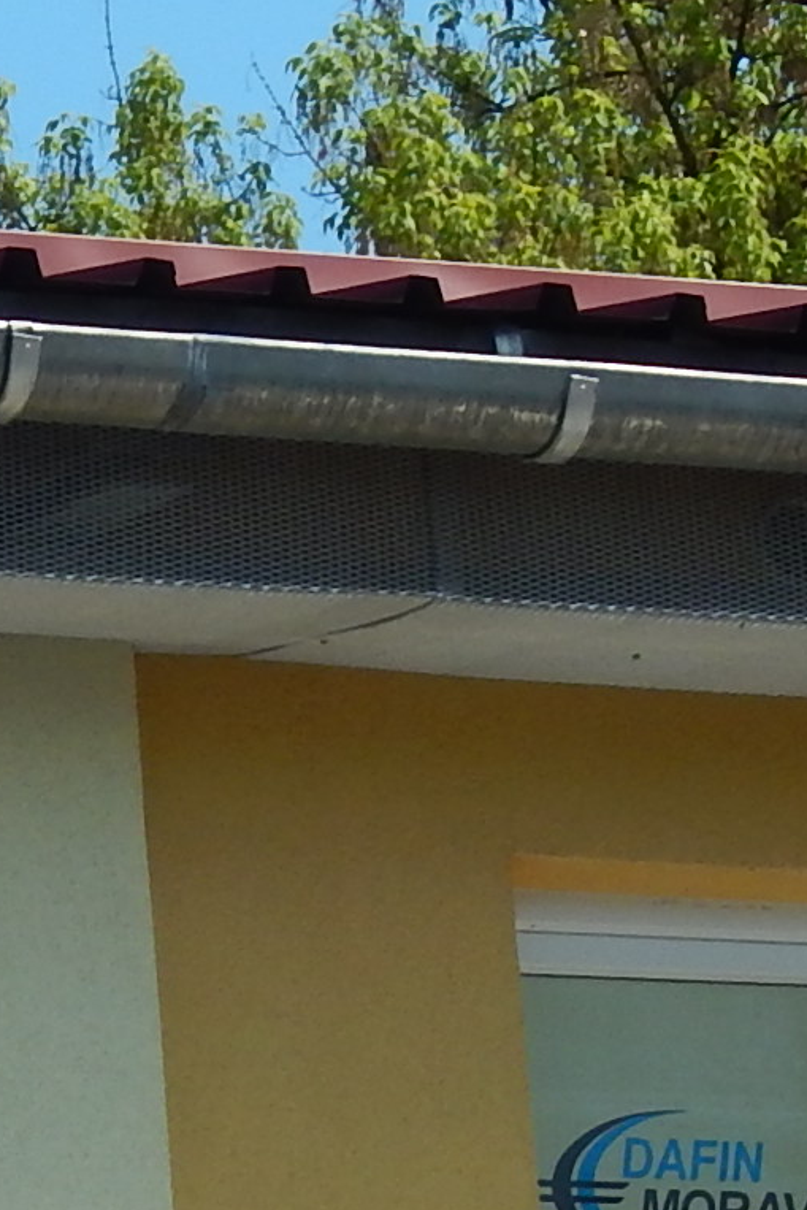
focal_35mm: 467
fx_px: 15695
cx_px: 29
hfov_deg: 2.9
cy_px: 1419
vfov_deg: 4.4
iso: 125
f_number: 4.5
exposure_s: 1/800
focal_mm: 18.7
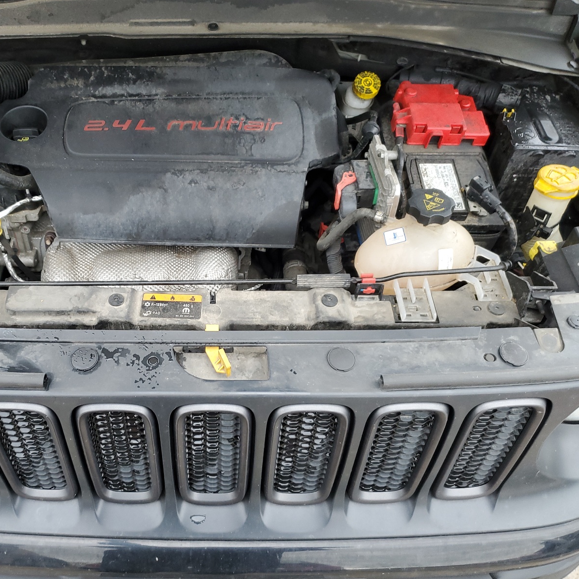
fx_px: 587
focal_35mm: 31
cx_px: 197
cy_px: 292
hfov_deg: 51.6
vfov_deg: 52.5
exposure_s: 1/60.2
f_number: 1.5
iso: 70
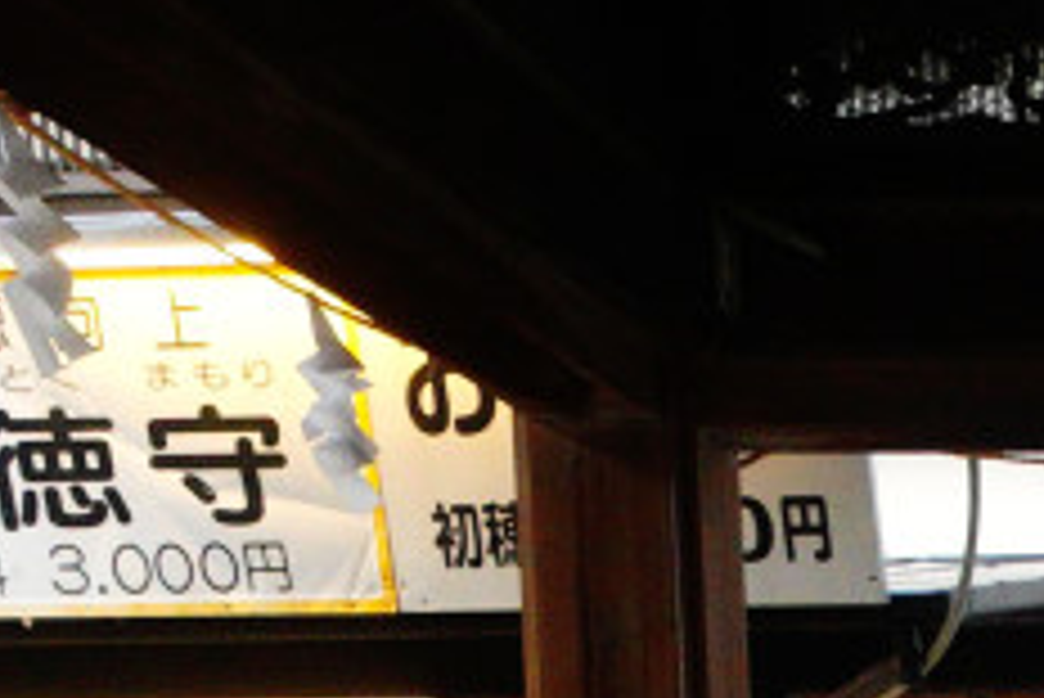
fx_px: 3598
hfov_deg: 14.3
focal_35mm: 124
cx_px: 1958
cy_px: 1792
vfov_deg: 9.6
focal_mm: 9.4
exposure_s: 1/200
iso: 640
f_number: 3.5
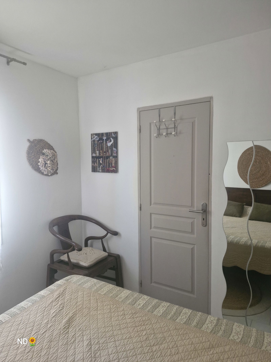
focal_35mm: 23
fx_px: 240
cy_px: 181
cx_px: 136
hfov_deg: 58.9
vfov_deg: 73.9
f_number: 1.8
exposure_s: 1/50
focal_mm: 5.54
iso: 640
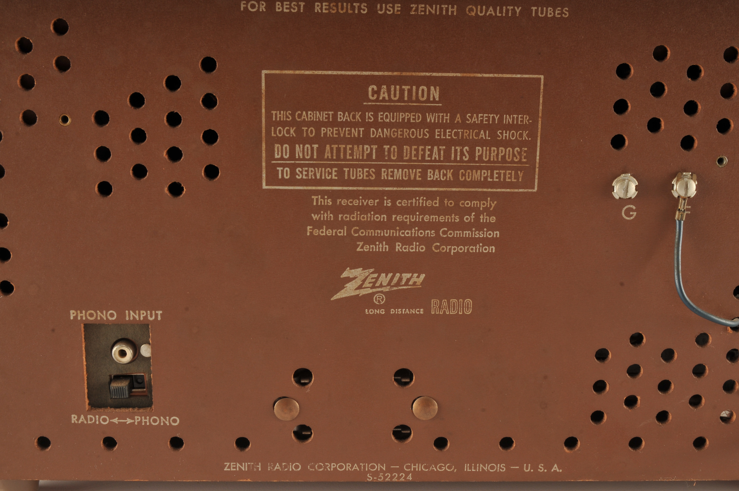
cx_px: 370
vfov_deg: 23.7
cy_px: 246
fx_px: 1169
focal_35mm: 57
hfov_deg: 35.1
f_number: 20
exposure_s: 1/250
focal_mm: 38
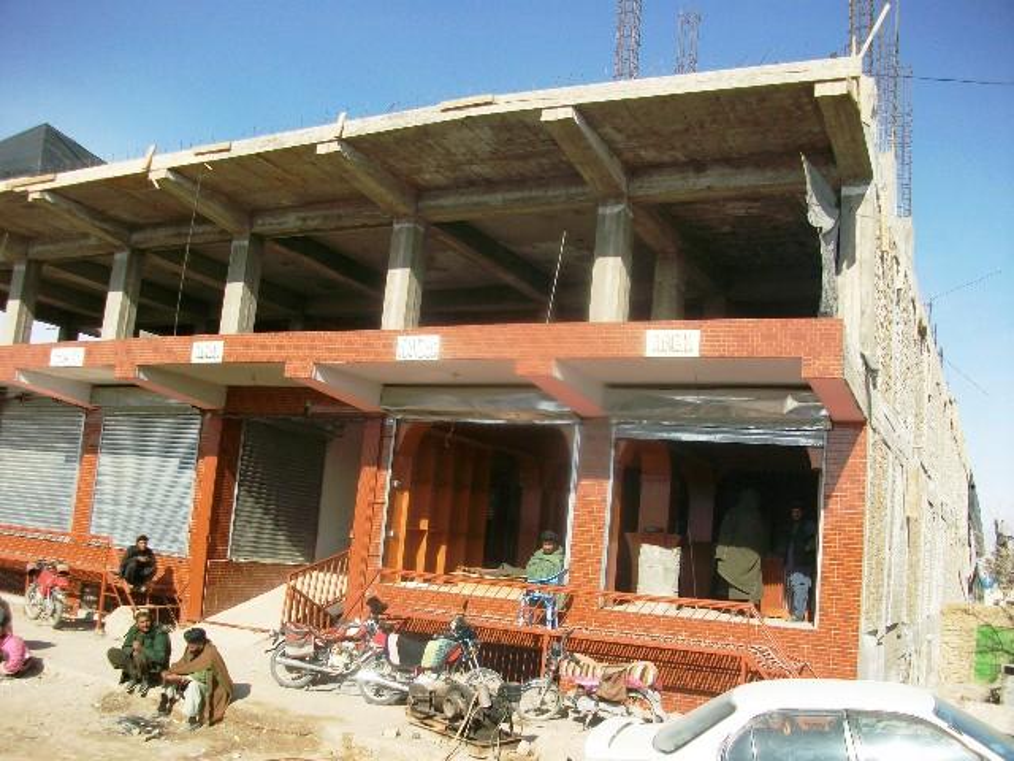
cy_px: 380
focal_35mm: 32
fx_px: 937
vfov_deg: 44.2
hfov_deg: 56.8
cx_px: 507
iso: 64
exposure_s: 1/800
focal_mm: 5.7
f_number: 2.8
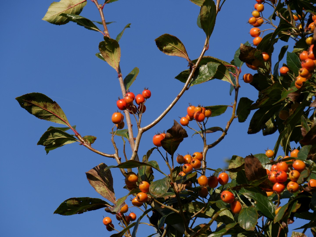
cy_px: 118
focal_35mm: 168
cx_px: 158
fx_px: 1534
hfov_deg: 11.8
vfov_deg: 8.8
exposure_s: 1/500
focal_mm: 84
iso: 200
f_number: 6.3
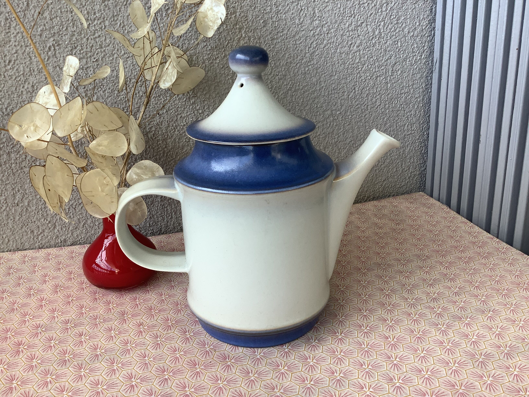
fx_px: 474
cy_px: 198
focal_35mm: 31
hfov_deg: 58.4
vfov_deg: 45.4
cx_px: 264
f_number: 2.4
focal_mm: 3.3
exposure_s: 1/100
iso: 32
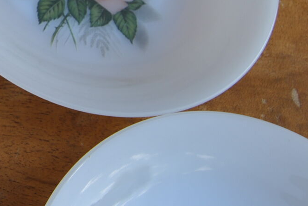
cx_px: -127
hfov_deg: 18.4
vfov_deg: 13.3
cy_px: -32
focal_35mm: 100
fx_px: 860
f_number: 6.3
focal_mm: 23
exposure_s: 1/160
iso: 100
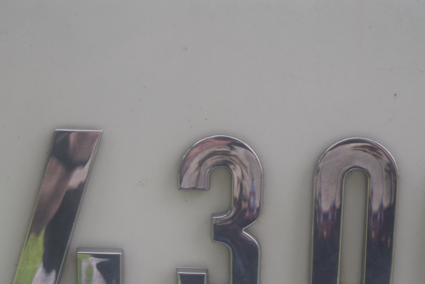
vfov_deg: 10.9
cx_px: 189
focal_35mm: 124
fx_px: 1464
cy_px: 290
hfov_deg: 16.5
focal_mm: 40
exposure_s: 1/125
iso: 400
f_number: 5.6
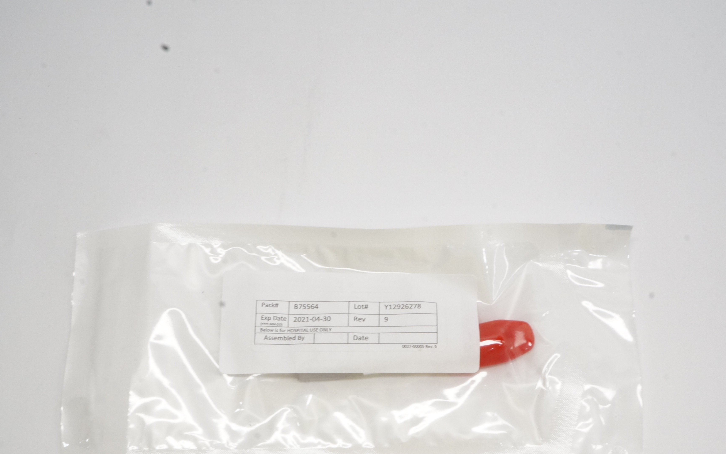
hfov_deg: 41.8
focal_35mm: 48
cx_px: 355
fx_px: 950
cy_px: 342
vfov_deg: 26.5
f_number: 25
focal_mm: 22
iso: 800
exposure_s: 1/10
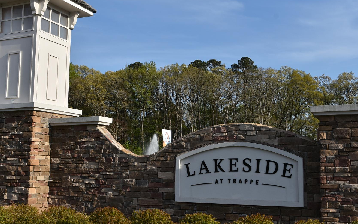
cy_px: 93
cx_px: 185
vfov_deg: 28.5
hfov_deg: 44.4
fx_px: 439
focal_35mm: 45
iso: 140
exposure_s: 1/500
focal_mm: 24
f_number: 8
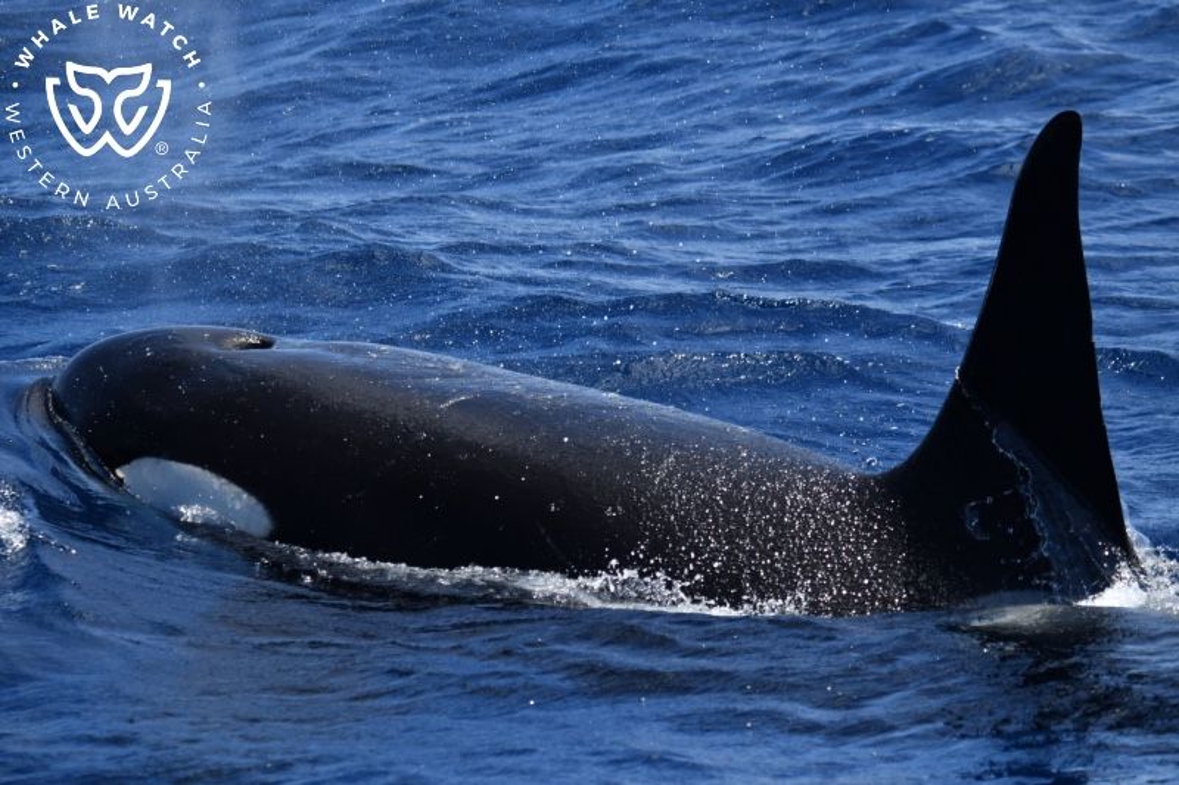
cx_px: 590
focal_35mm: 260
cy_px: 392
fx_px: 8513
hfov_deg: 7.9
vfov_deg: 5.3
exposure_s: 1/8000
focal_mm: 260
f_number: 5.6
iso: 1100
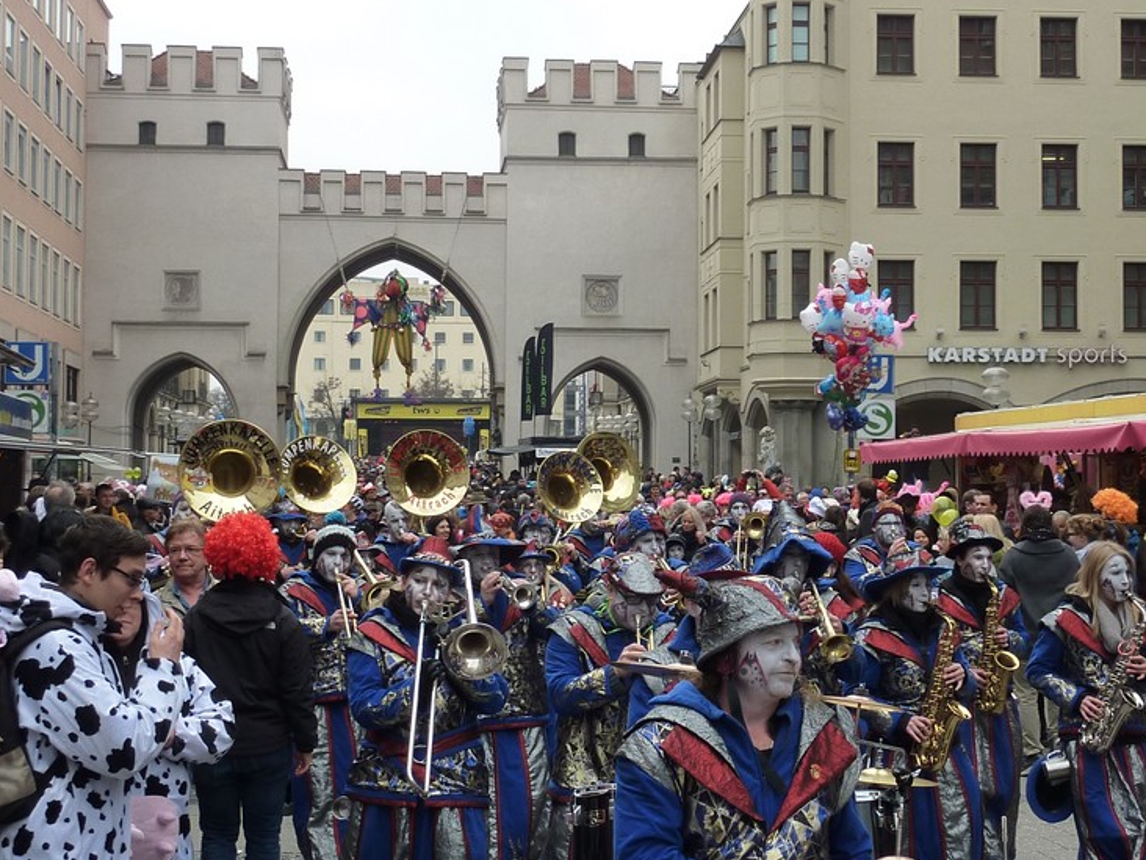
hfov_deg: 32.7
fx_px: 1953
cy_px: 448
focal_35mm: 59
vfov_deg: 24.8
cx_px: 612
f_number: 4
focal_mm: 6.1
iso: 125
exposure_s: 1/250
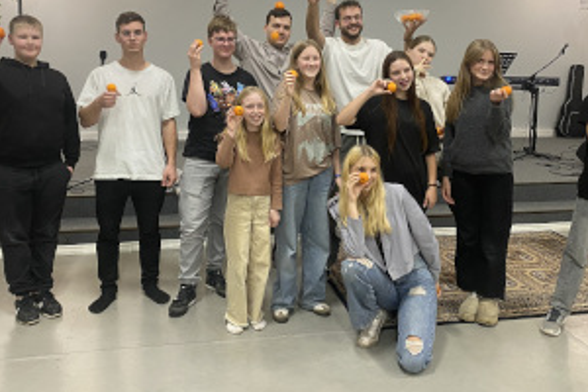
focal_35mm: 36
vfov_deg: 36.3
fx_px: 588
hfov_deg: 53.1
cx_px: 310
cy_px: 114
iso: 200
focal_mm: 4.25
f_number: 1.8
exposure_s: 1/50
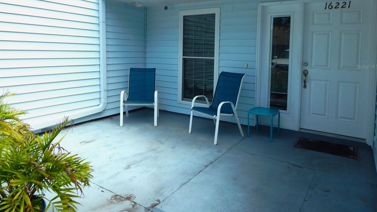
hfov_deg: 71.9
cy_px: 66
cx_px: 184
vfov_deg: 43.6
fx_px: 260
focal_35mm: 26
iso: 125
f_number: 3
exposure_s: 1/1500
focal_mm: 4
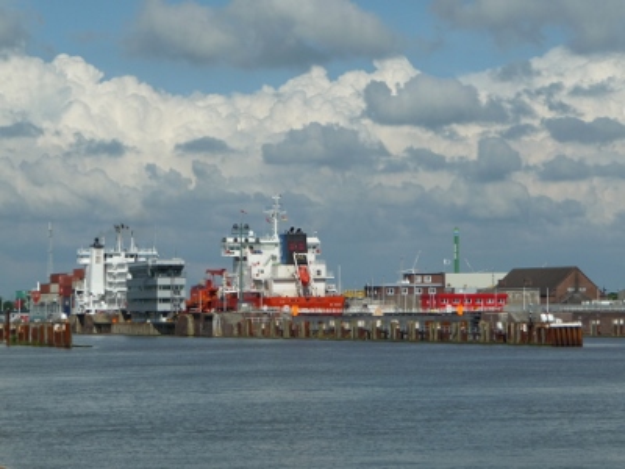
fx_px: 2311
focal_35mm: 128
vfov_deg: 11.6
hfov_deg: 15.4
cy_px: 234
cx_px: 312
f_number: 11
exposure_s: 1/320
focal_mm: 21.8
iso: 100
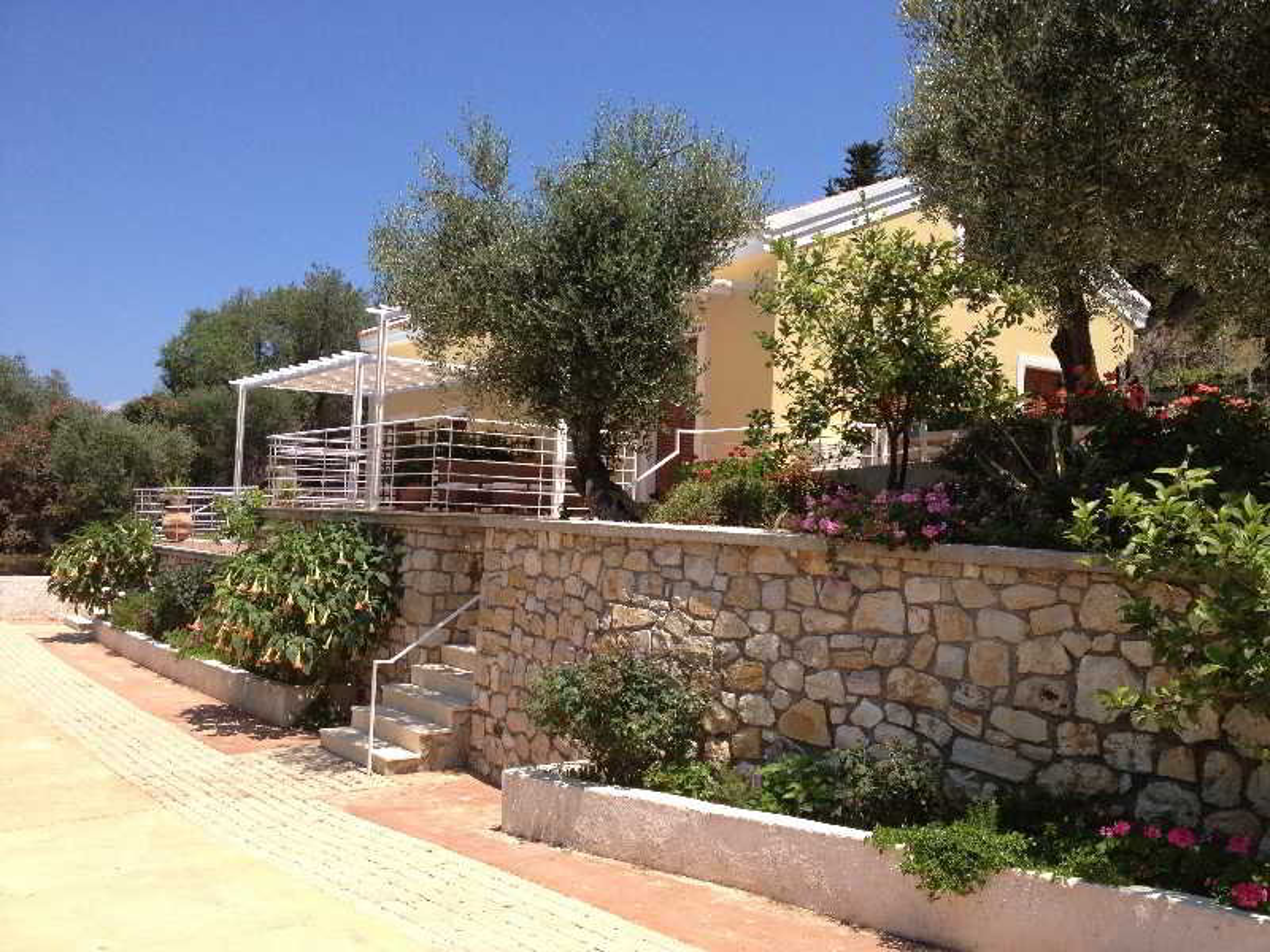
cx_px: 635
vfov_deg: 40.7
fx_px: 1284
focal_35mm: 35
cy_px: 476
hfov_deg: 52.6
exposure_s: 1/1453
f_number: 2.4
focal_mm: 4.28
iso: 50
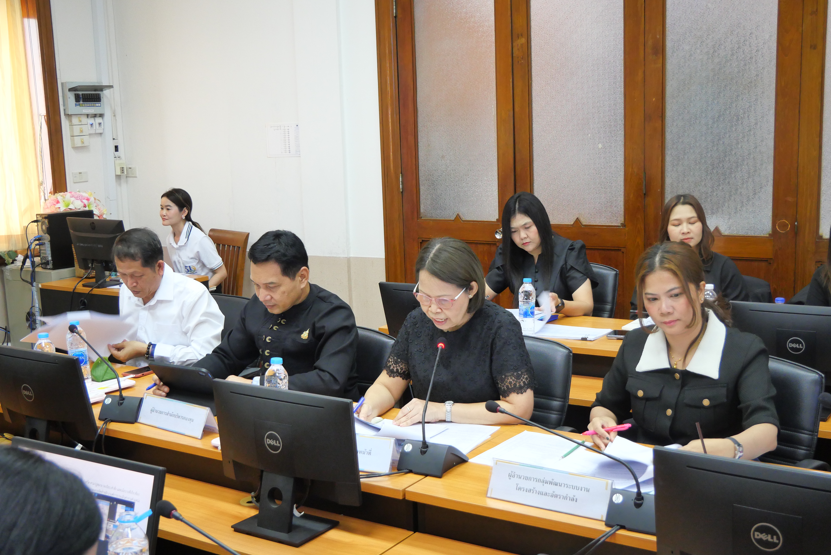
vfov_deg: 31.9
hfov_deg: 46.4
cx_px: 409
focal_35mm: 42
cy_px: 283
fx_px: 970
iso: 1600
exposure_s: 1/30
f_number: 4.1
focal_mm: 20
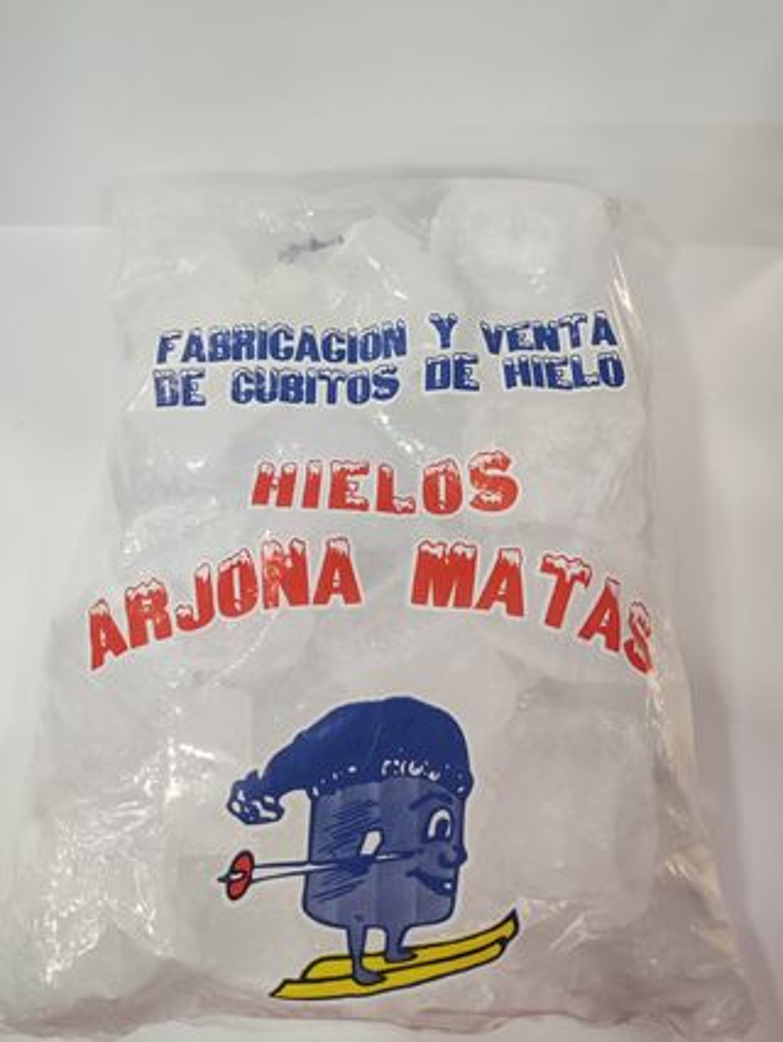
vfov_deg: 67.3
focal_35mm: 26
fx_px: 783
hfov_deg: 53.1
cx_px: 392
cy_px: 521
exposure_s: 1/50
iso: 287
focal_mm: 4.74
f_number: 1.79
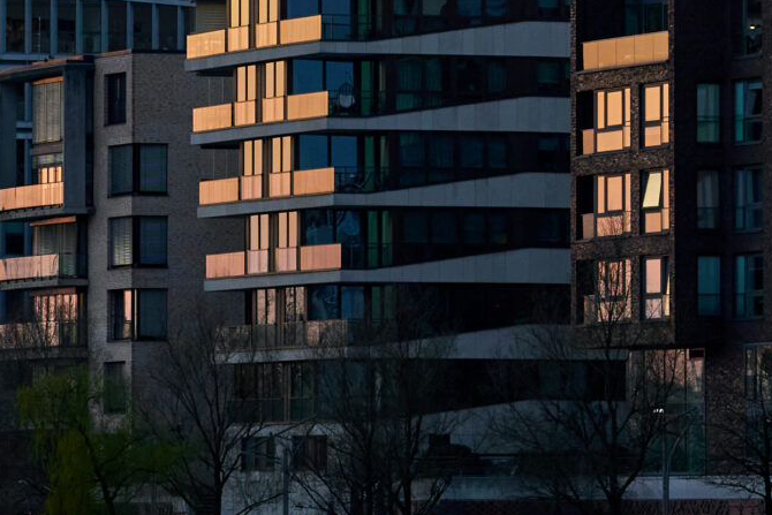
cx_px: 197
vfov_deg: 3.4
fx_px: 8601
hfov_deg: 5.1
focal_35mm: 401
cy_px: -89
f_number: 2.8
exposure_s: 1/250
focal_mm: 70
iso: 250
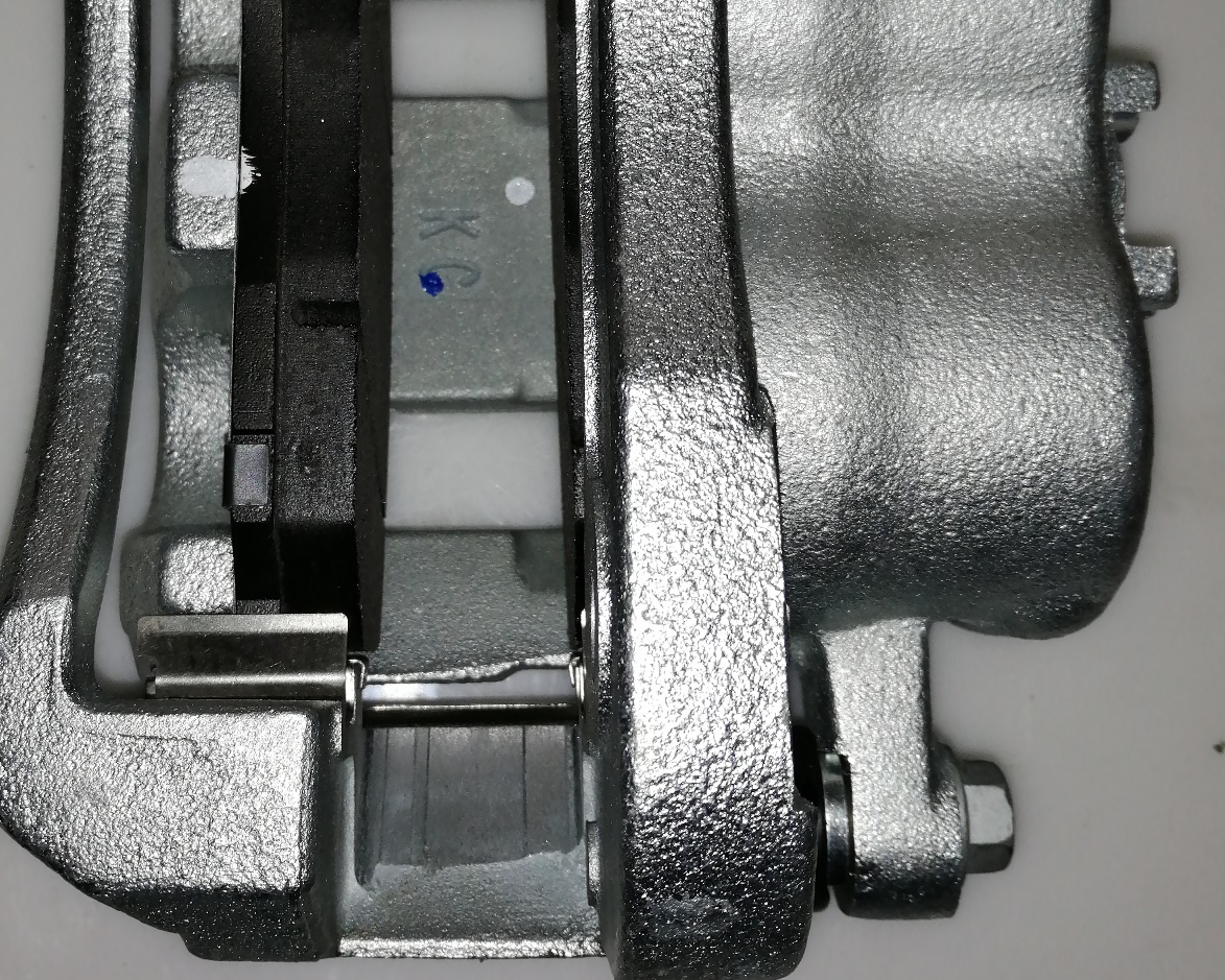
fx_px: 1668
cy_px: 235
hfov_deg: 40.3
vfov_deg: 32.1
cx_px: 550
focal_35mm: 46
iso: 80
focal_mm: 3.96
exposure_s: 1/100
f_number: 1.8
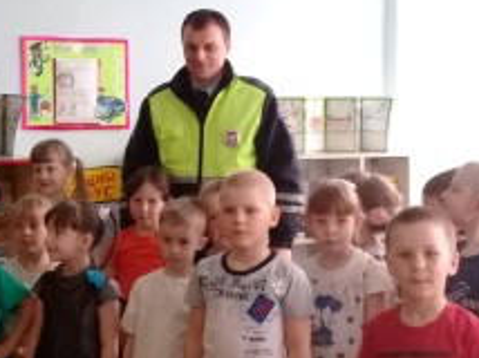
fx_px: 898
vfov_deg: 22.5
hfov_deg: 29.8
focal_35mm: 65
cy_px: 166
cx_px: 255
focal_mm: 3.3
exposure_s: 1/30
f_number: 2.2
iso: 200
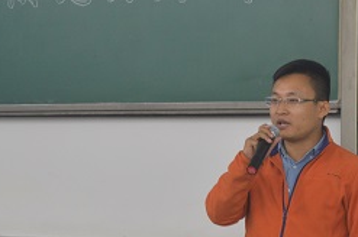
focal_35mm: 175
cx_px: 181
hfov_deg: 11.8
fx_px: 1738
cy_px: 64
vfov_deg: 7.8
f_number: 5.3
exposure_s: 1/15
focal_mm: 48
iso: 500
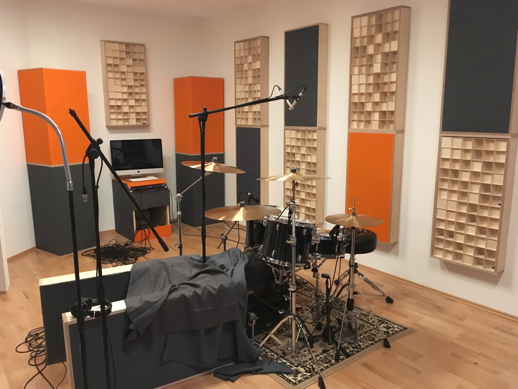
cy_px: 194
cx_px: 259
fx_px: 434
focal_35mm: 29
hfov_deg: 61.7
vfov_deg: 48.2
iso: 320
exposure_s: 1/17
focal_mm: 4.15
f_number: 2.2
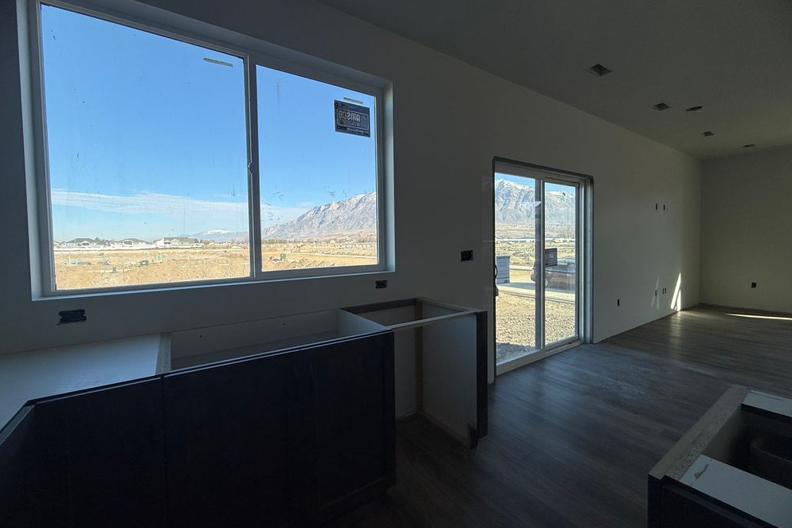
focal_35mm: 15
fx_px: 330
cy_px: 252
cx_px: 392
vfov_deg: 77.3
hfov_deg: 100.4
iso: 50
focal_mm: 2.22
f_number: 2.2
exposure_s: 1/549
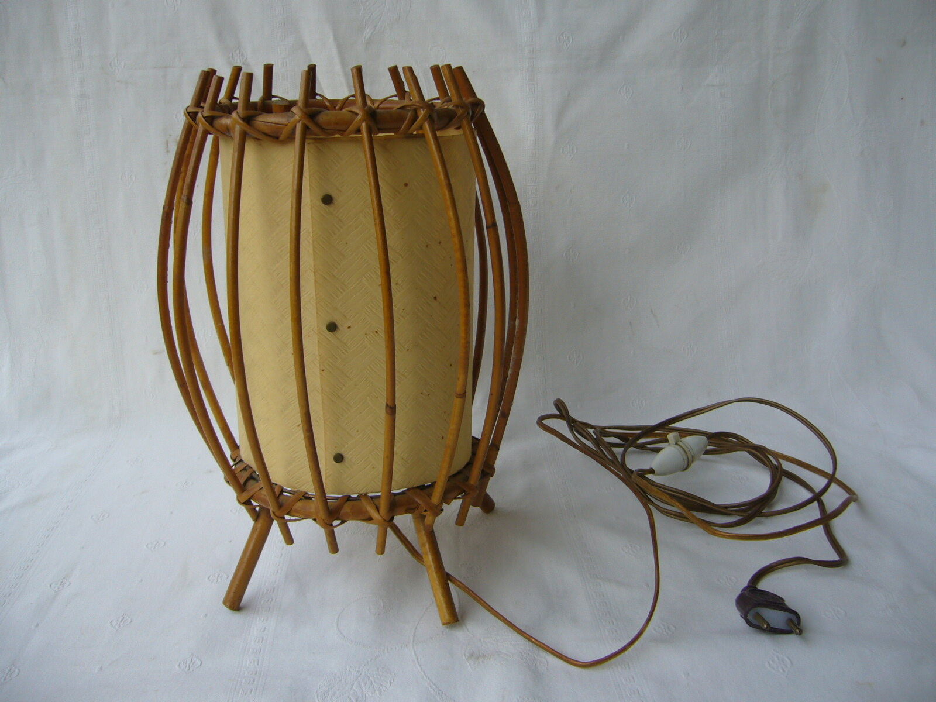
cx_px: 468
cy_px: 351
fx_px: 946
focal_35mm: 35
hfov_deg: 52.6
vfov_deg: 40.7
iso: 80
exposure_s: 1/160
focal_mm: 5.8
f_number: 2.8
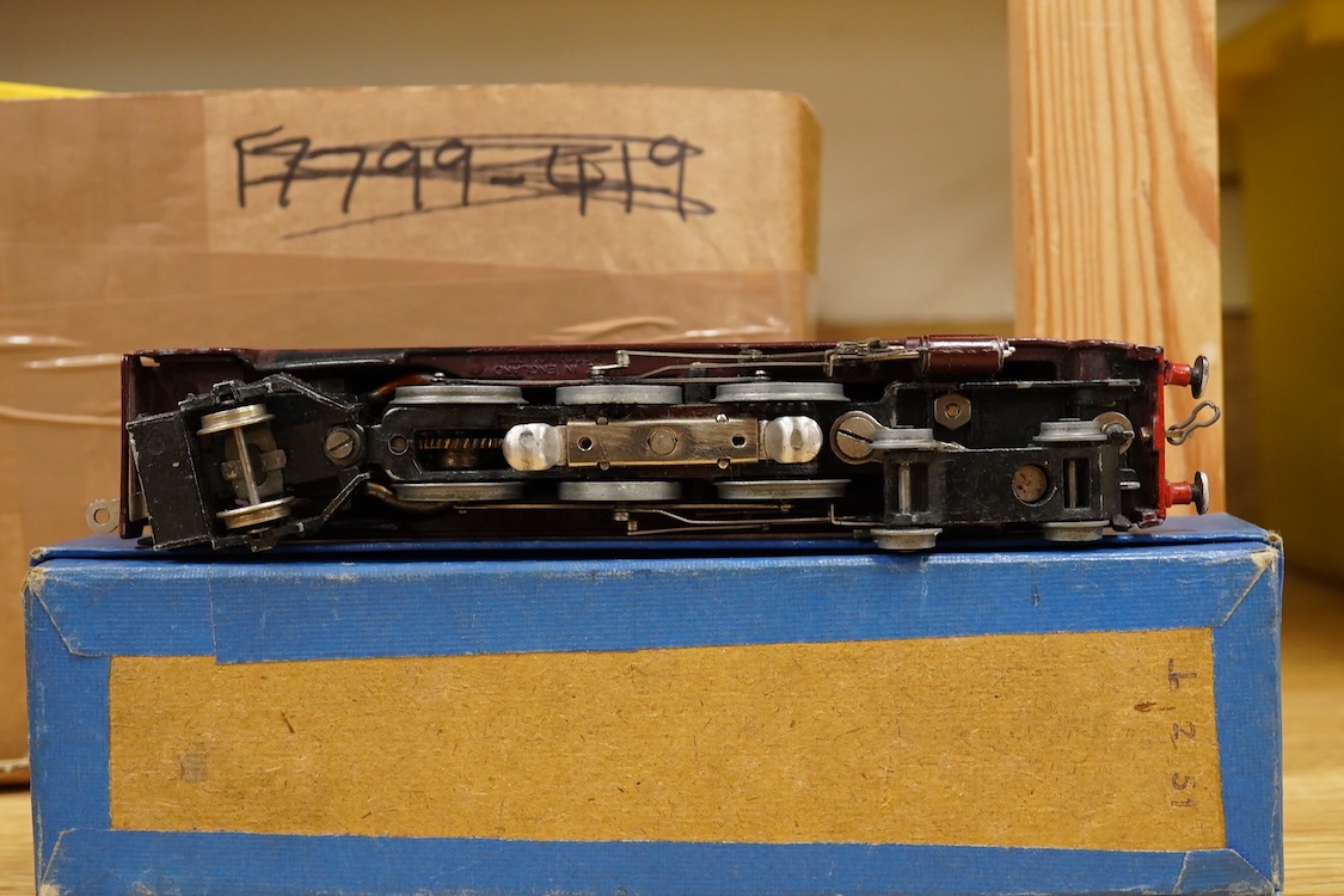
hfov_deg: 43.6
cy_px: 448
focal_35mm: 45
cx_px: 672
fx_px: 1680
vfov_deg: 29.9
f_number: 10
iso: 2500
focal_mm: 30
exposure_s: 1/80
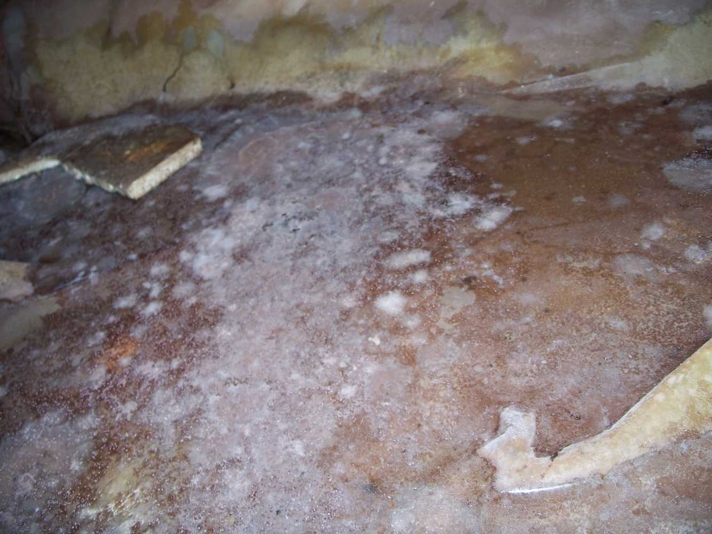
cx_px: 356
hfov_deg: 50.1
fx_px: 761
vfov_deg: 38.7
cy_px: 267
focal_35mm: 37
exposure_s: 1/60
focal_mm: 7.8
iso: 80
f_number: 2.8
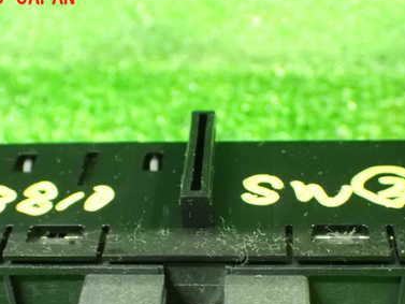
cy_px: 226
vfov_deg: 20.9
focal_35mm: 70
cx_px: 202
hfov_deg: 27.8
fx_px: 819
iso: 1600
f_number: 2.9
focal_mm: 7.84
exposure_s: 1/20
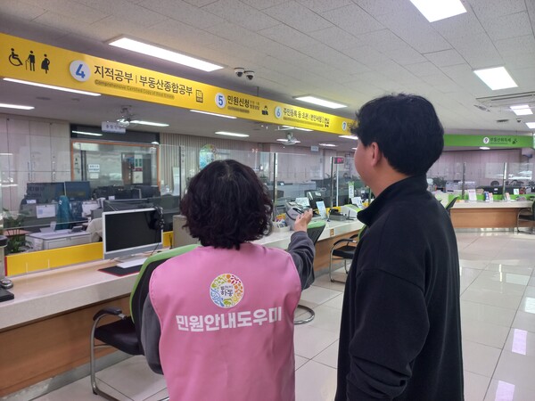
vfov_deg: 54.9
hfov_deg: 69.4
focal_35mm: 25
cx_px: 268
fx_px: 386
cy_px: 200
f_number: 1.8
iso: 160
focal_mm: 4.6
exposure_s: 1/60
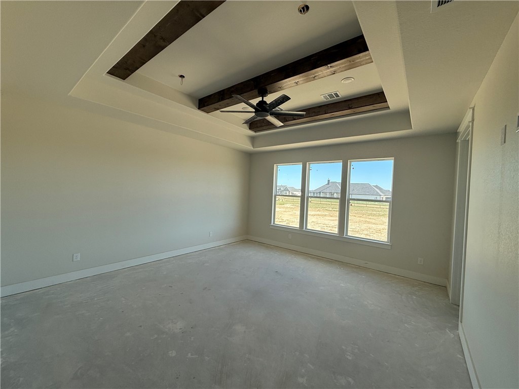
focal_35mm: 14
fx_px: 210
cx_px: 260
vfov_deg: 85.7
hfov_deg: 102.1
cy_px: 194
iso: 64
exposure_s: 1/301
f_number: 2.2
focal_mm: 2.22
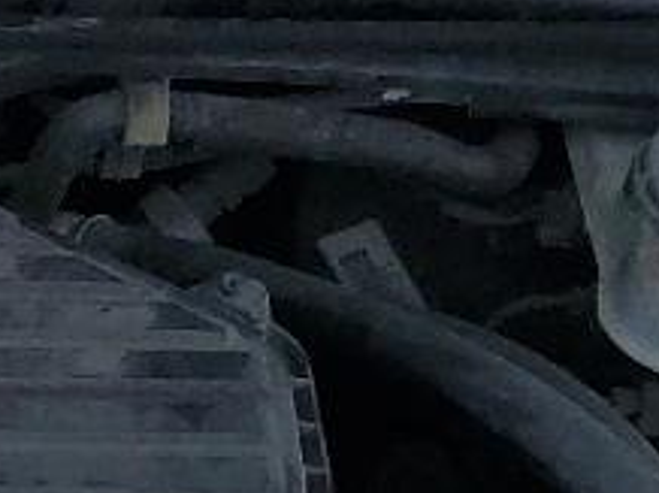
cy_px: 941
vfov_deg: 7.5
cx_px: -339
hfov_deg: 10.0
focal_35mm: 191
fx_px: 3632
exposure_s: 1/3333
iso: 50
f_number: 1.5
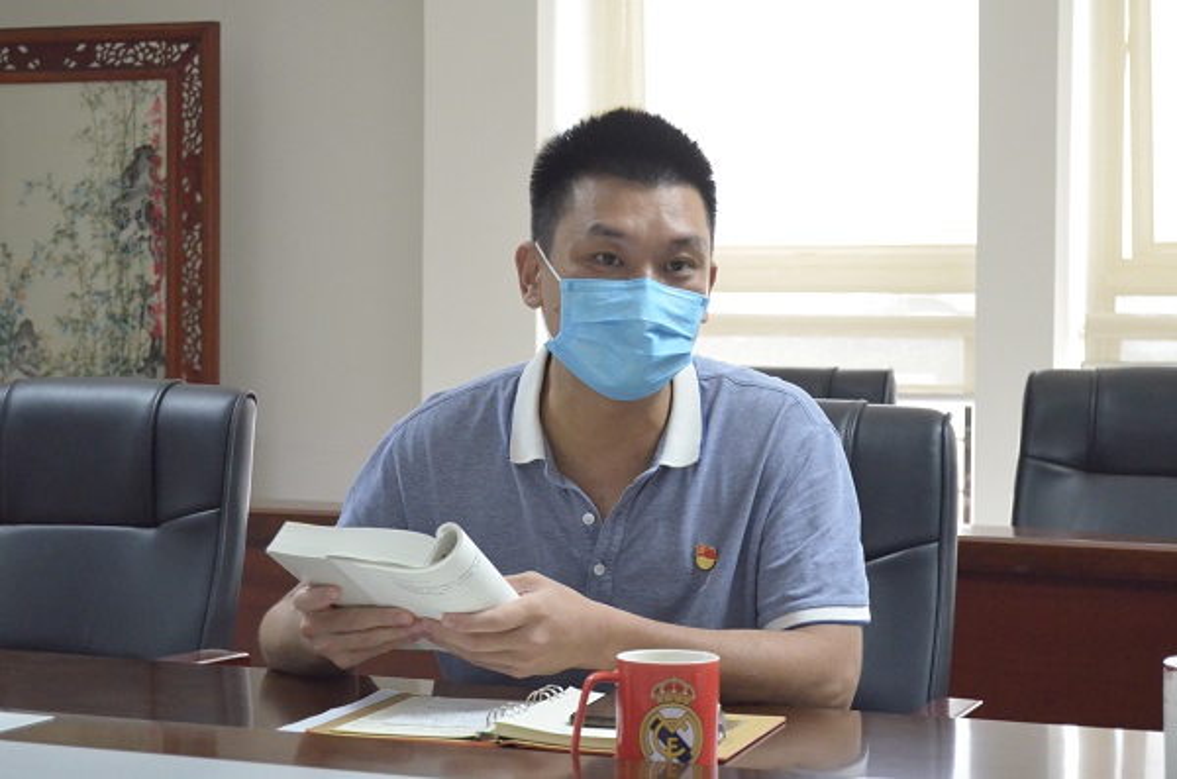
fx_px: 2691
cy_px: 390
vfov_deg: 16.5
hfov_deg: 24.7
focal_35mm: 82
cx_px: 588
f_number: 5.6
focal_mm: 55
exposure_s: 1/80
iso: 4500
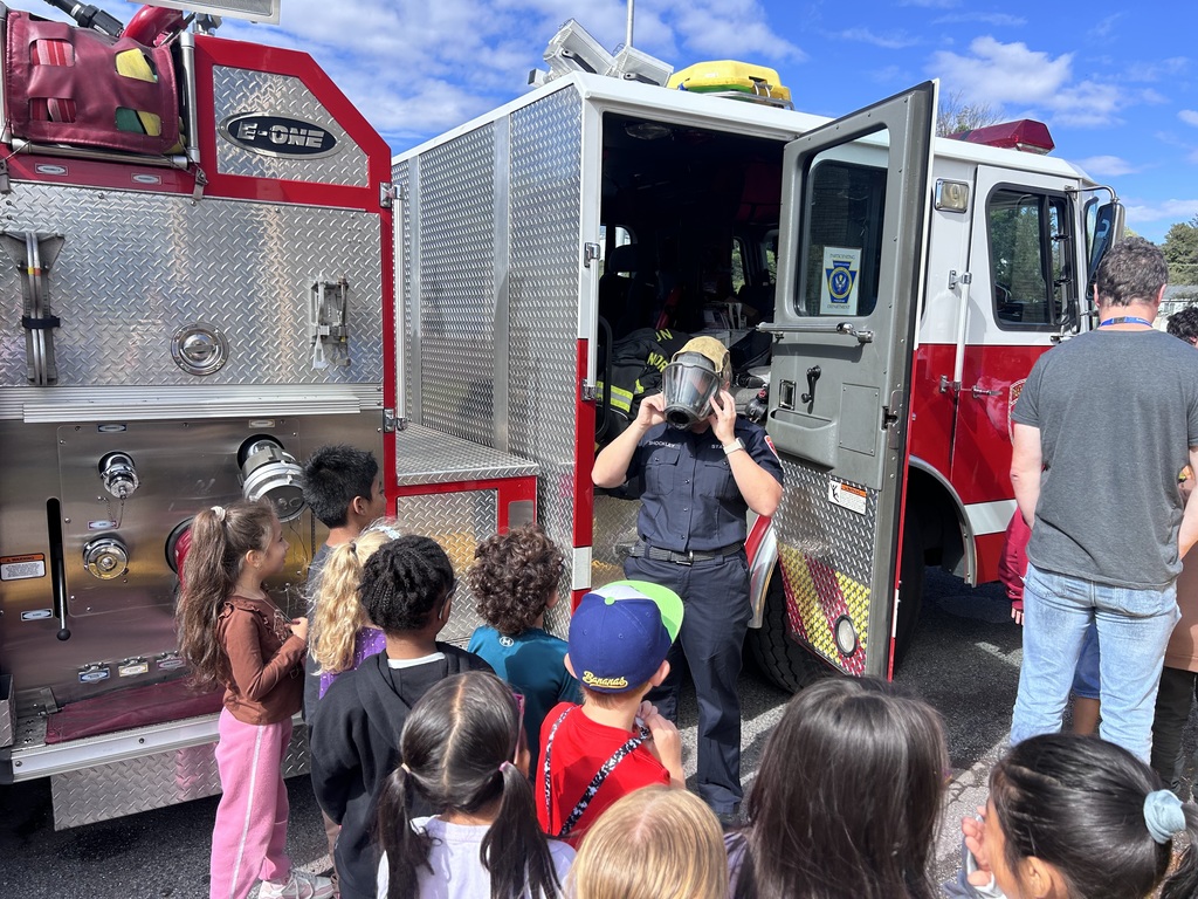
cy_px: 450
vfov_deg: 53.1
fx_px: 900
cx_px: 599
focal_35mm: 26
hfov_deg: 67.3
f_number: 1.5
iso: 50
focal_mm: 5.7
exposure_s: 1/2571
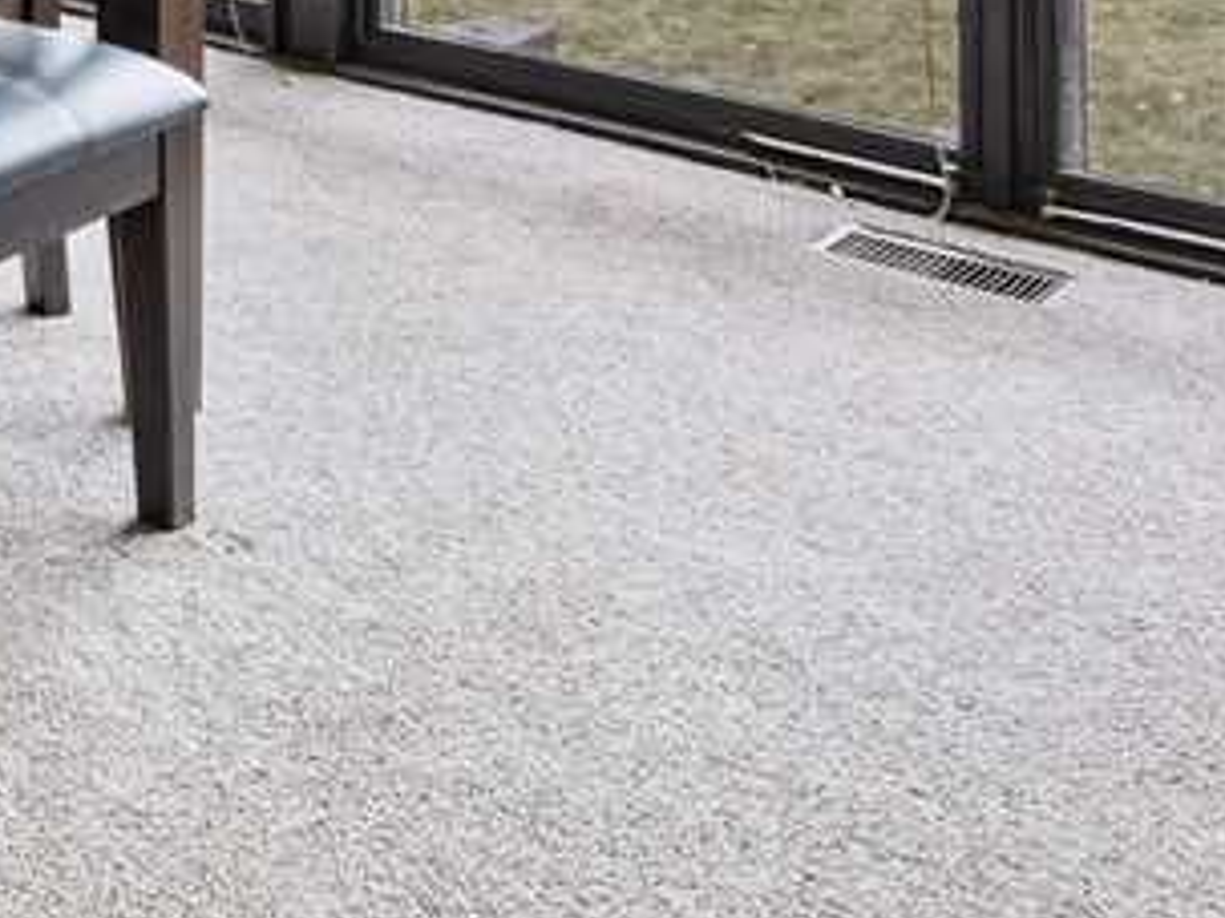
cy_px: -560
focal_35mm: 65
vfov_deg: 19.0
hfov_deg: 26.5
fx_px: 2299
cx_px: -247
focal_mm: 16
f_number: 9
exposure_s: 1/40
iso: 400
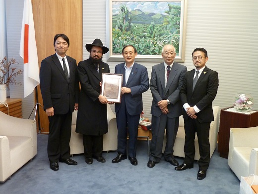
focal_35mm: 32
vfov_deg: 44.2
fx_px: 239
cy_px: 97
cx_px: 129
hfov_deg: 56.8
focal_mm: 5.3
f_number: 3.5
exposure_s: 1/30
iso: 320
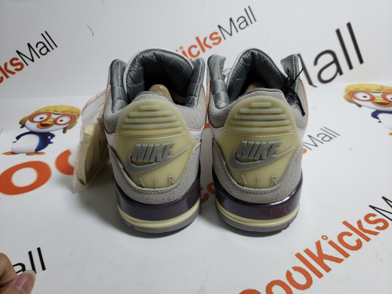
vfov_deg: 53.1
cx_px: 196
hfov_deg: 67.3
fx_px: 294
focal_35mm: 26
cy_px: 147
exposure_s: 1/453
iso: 50
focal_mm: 4.3
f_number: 1.5
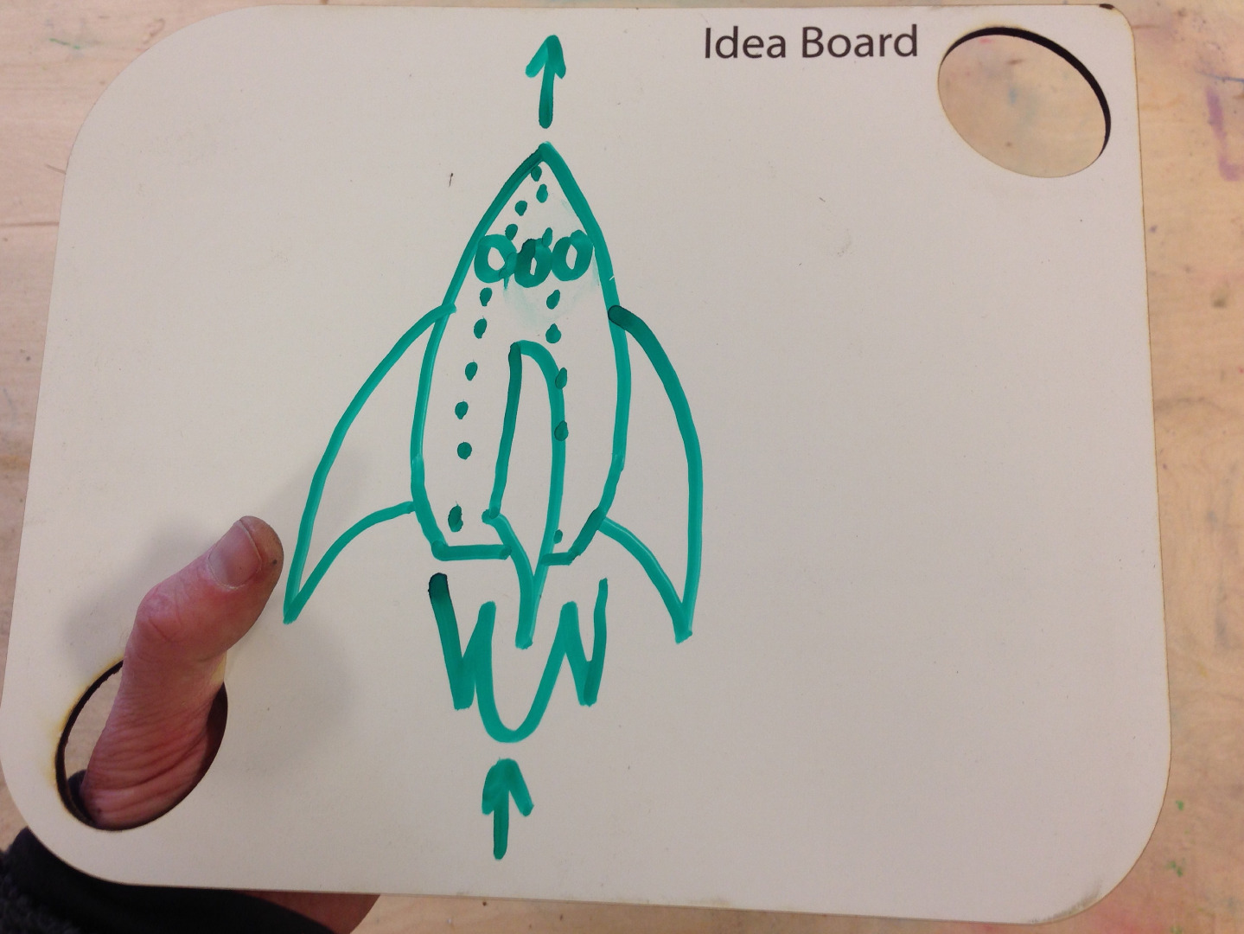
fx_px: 1186
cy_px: 467
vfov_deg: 43.0
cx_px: 622
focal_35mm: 33
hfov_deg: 55.3
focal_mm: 4.12
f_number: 2.4
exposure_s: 1/24
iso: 50
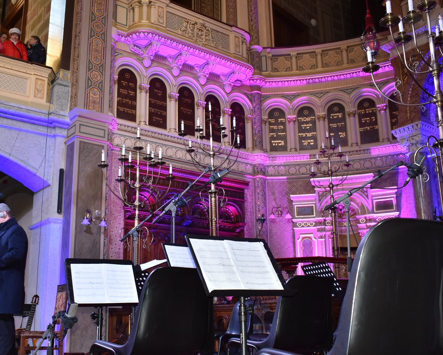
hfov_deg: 45.6
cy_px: 173
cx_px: 181
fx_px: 524
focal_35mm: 40
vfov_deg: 37.3
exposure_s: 1/60
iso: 500
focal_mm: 18
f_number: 4
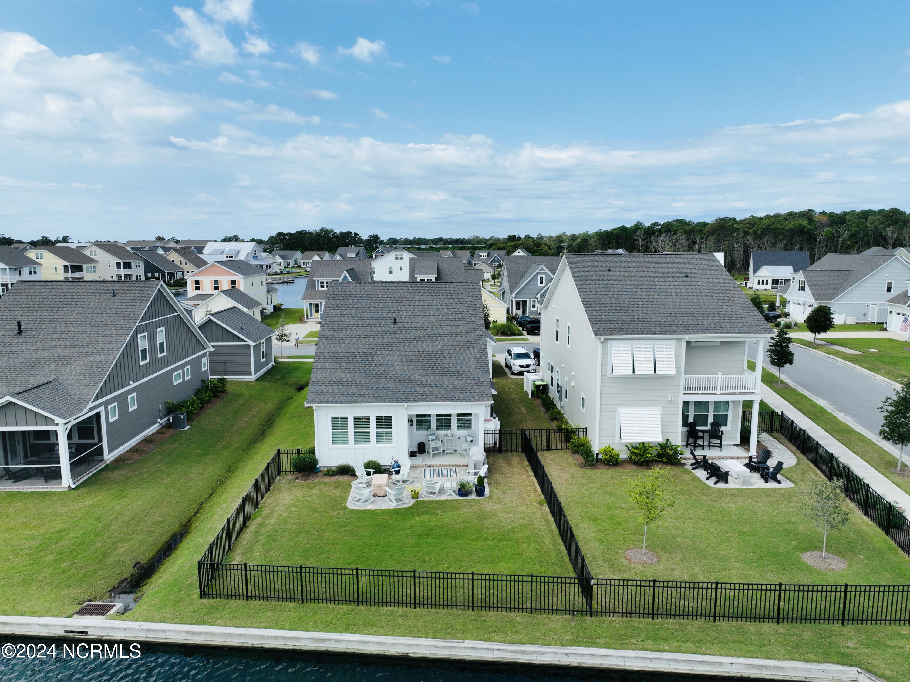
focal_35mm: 24
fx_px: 631
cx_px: 455
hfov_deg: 71.6
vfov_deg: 56.8
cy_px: 341
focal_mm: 12.29
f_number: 2.8
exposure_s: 1/1600
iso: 110
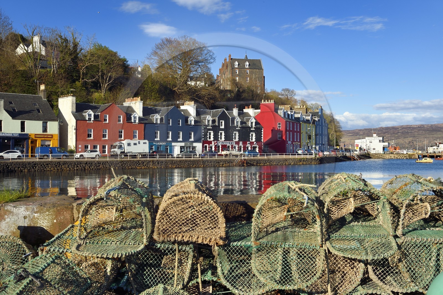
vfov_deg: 30.5
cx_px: 222
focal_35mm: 44
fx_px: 541
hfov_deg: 44.5
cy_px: 148
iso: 200
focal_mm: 44
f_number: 18
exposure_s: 1/200
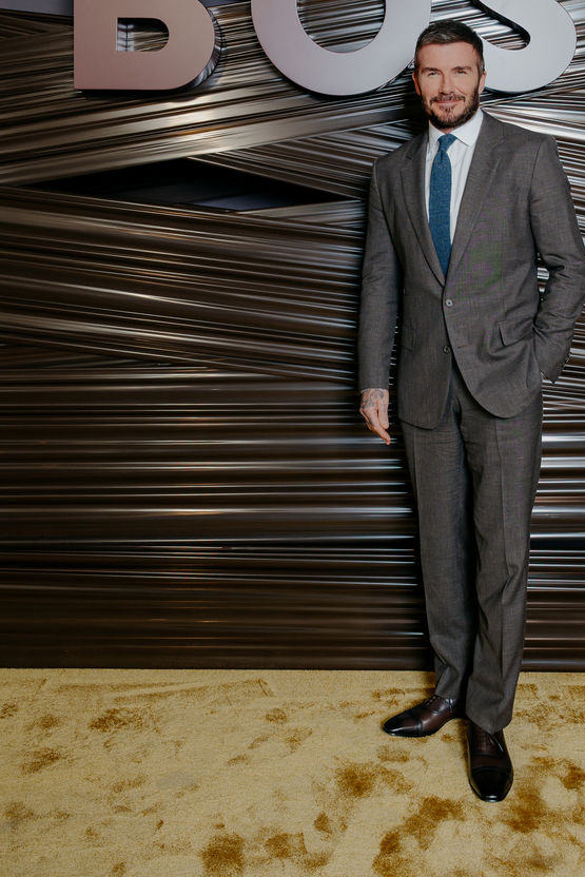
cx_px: 399
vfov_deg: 47.2
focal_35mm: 40
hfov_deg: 33.1
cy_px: 253
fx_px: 975
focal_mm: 26
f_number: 4
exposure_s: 1/125
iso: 800
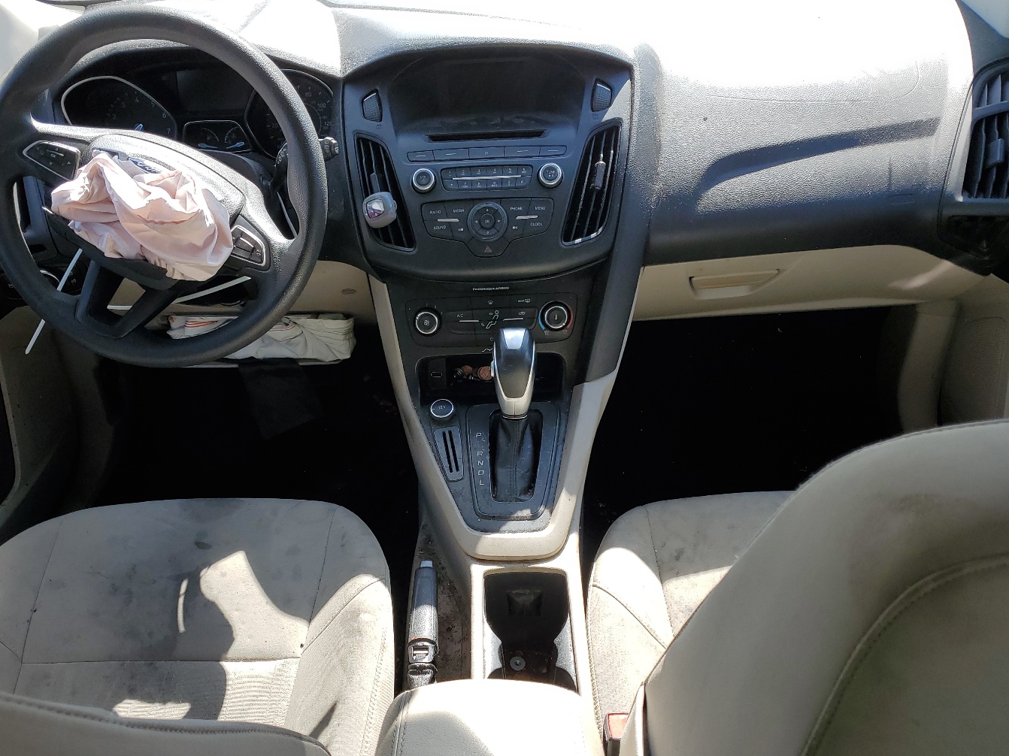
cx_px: 459
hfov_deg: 58.3
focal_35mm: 31
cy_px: 430
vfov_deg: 45.3
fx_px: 903
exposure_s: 1/625
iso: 50
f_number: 1.5
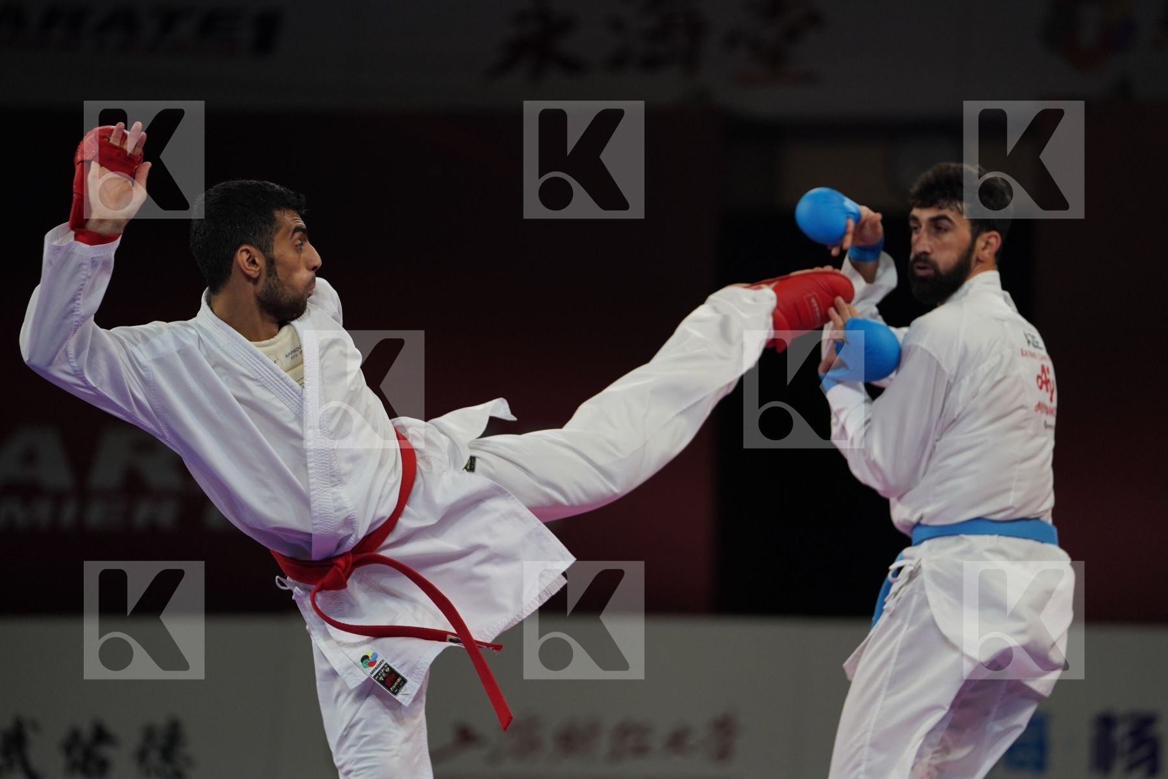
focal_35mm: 200
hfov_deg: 10.3
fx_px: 6488
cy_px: 390
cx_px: 584
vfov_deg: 6.9
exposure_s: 1/1000
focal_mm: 200
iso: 1000
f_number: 2.8
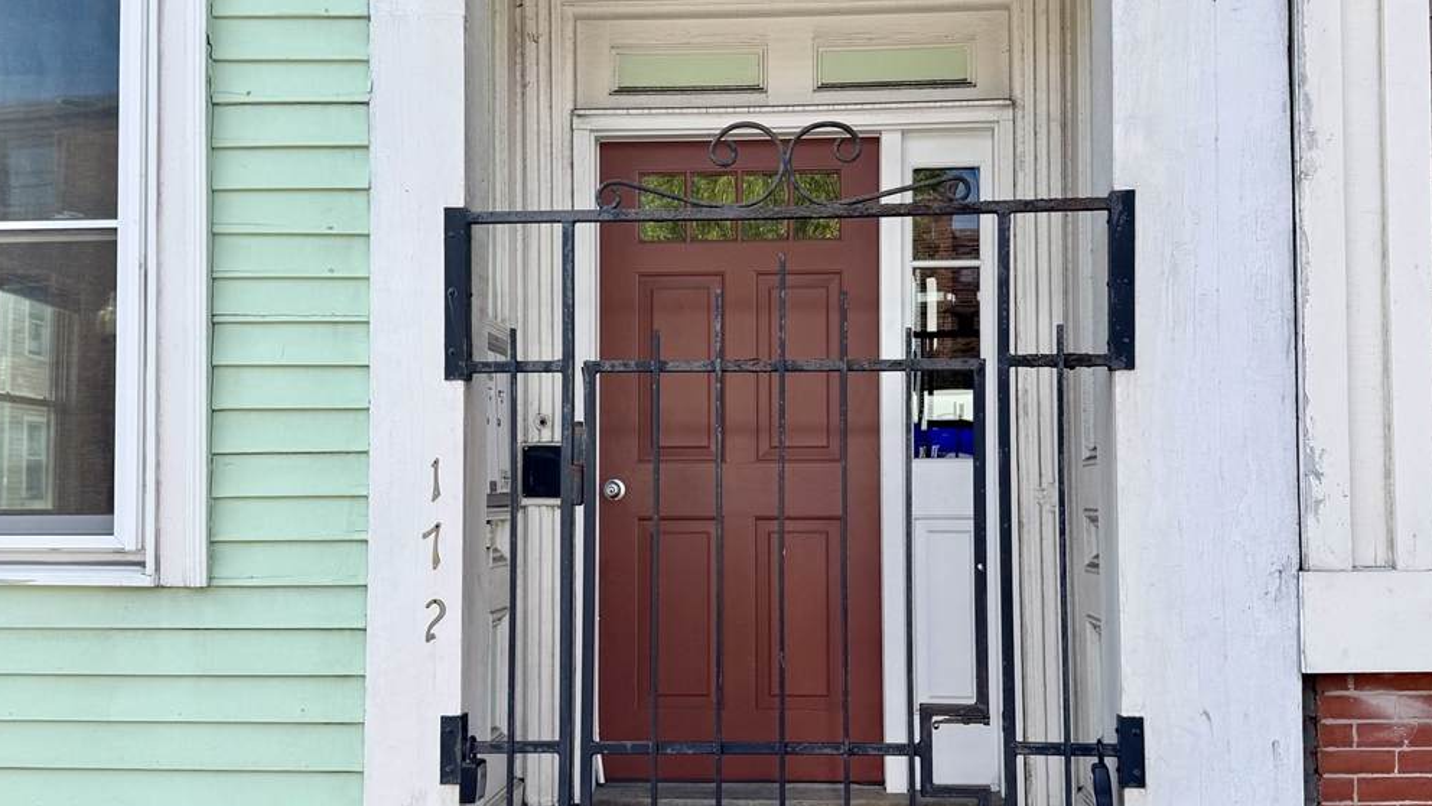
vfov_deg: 42.9
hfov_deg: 69.9
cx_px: 725
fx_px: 1025
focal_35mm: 27
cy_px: 436
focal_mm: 6.76
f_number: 1.78
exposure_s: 1/1597
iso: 80
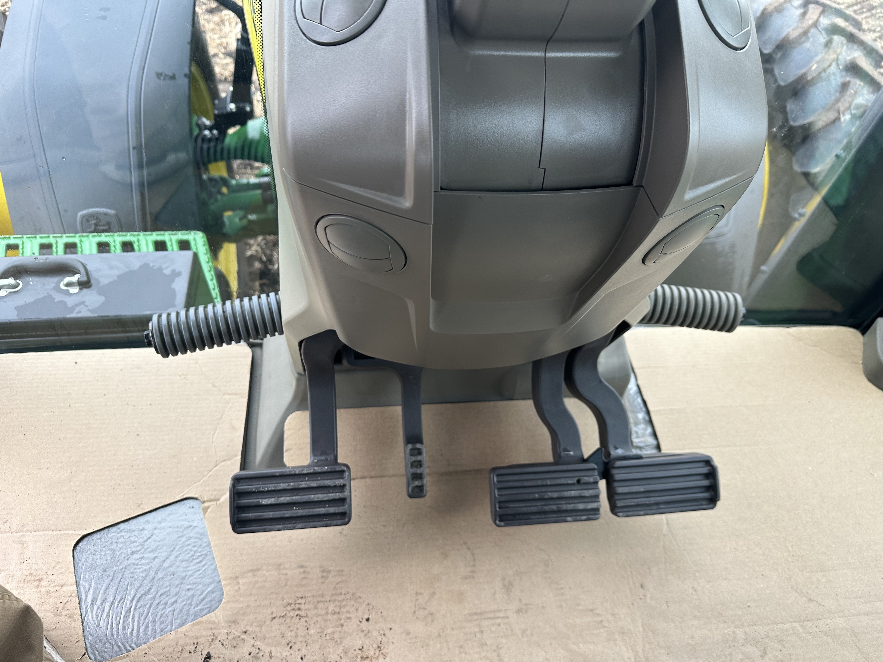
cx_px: 442
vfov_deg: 56.8
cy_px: 331
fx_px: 612
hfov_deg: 71.6
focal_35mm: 24
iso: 80
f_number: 1.78
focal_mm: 6.86
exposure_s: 1/121
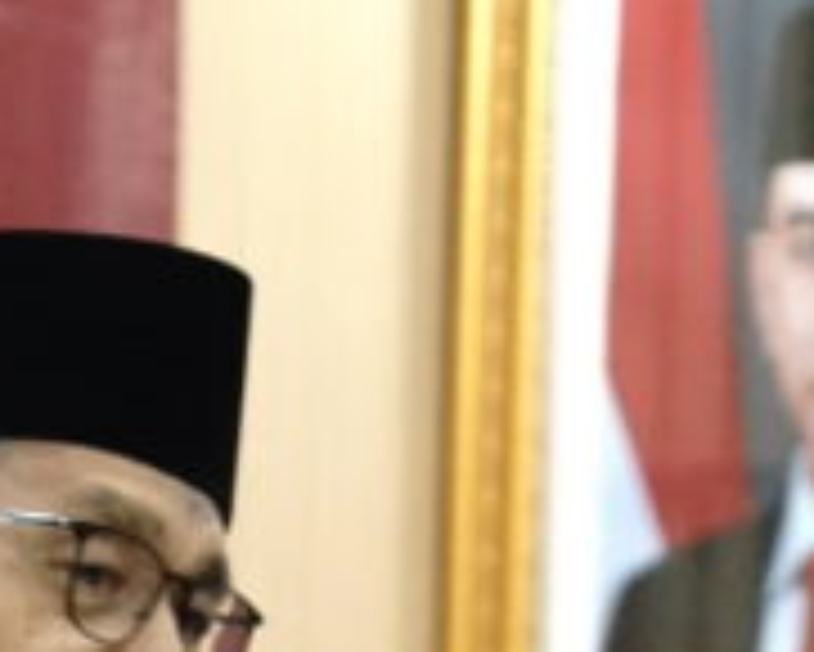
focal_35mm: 762
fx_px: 18367
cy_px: 969
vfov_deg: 2.0
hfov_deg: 2.5
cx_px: 301
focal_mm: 191
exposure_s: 1/125
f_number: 6.3
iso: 8000
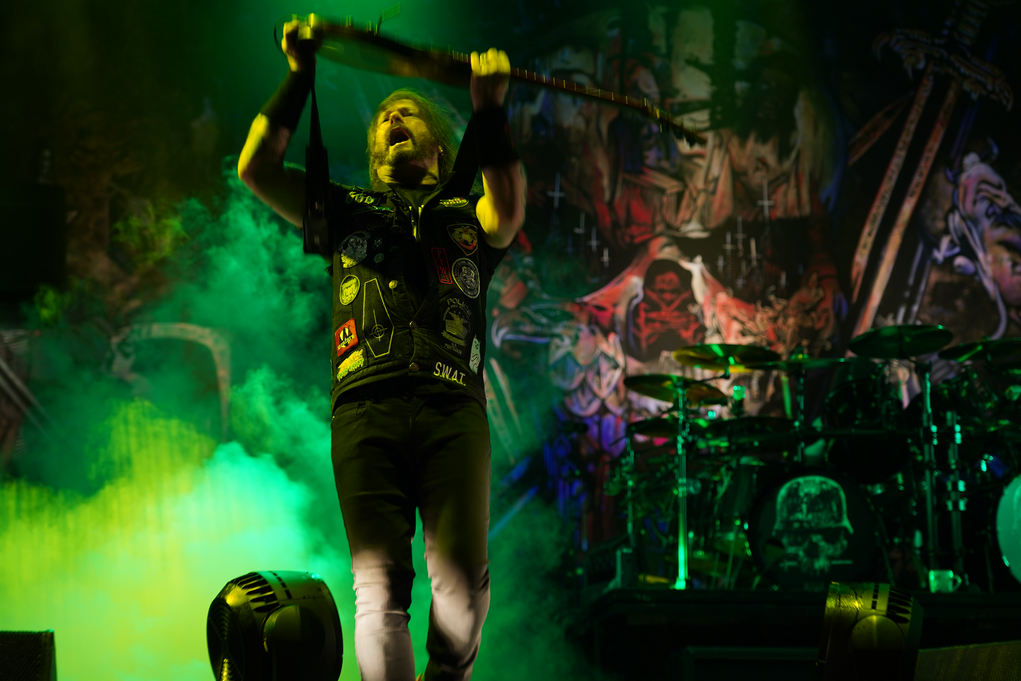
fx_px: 2070
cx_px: 510
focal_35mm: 73
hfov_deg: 27.7
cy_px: 340
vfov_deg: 18.7
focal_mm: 73
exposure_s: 1/80
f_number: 4
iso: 200
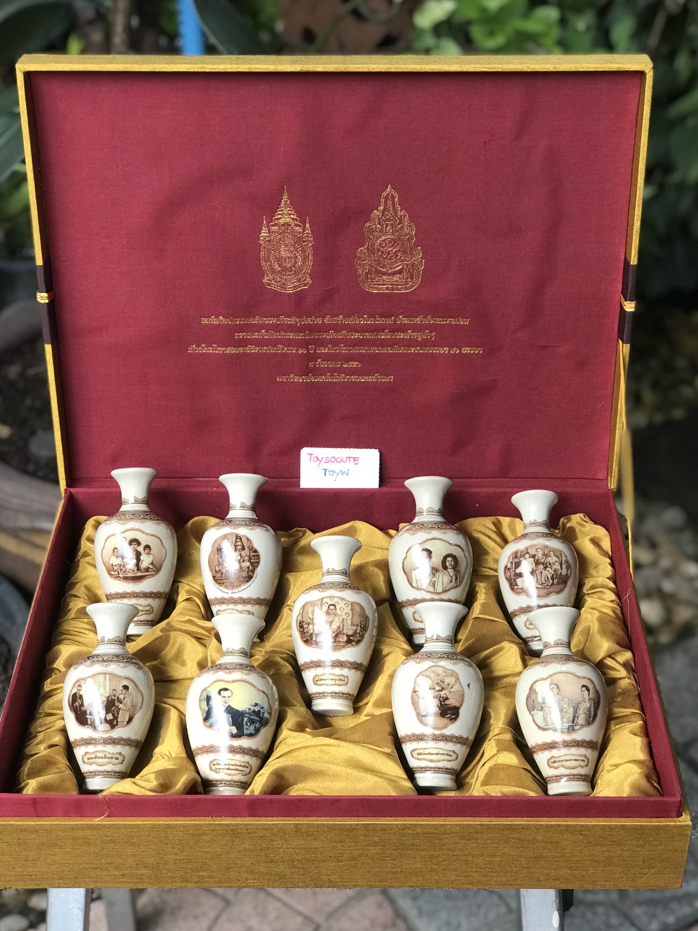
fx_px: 1533
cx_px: 349
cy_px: 466
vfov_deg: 33.8
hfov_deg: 25.7
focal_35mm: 57
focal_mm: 6.6
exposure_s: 1/50
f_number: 2.8
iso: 50
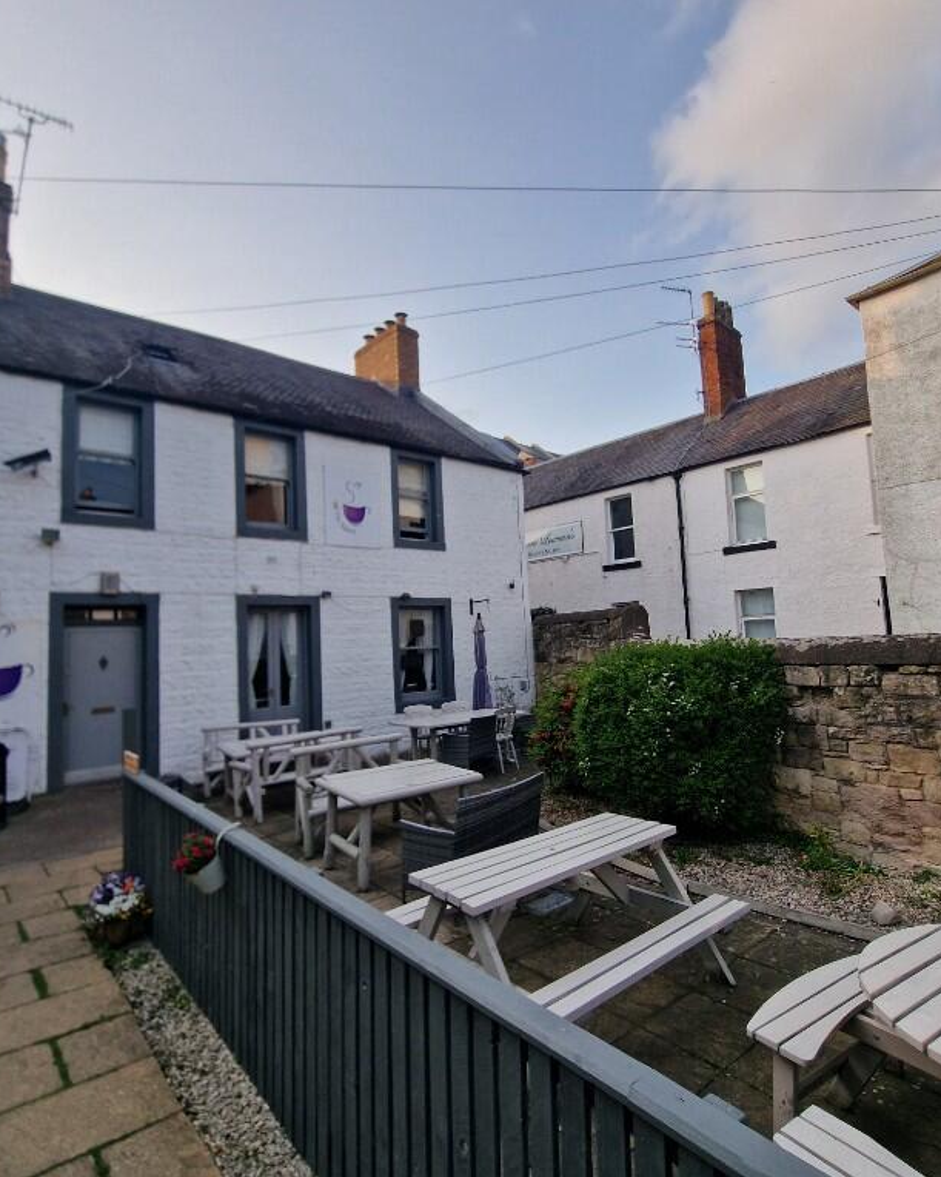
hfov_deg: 76.9
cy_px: 588
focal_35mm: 17
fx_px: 592
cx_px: 504
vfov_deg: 89.6
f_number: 2.2
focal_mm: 2.2
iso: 50
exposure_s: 1/1104
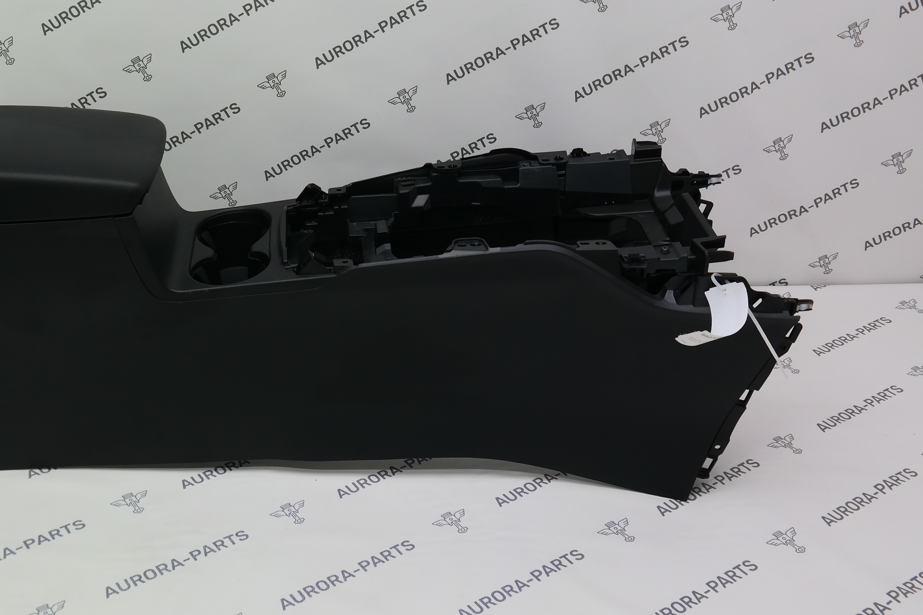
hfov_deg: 45.8
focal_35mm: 42
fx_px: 1077
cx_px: 315
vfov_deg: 31.8
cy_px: 238
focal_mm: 18
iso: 200
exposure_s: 1/40
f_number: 5.6
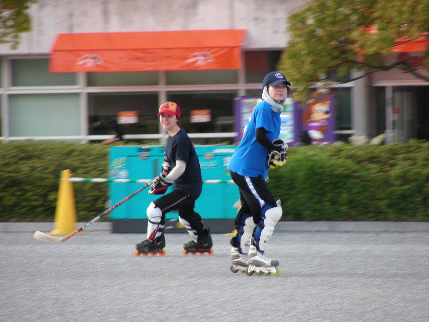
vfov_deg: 3.9
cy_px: 161
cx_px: 214
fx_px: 4709
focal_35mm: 380
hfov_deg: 5.2
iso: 50
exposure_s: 1/72
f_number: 3.5
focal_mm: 63.3
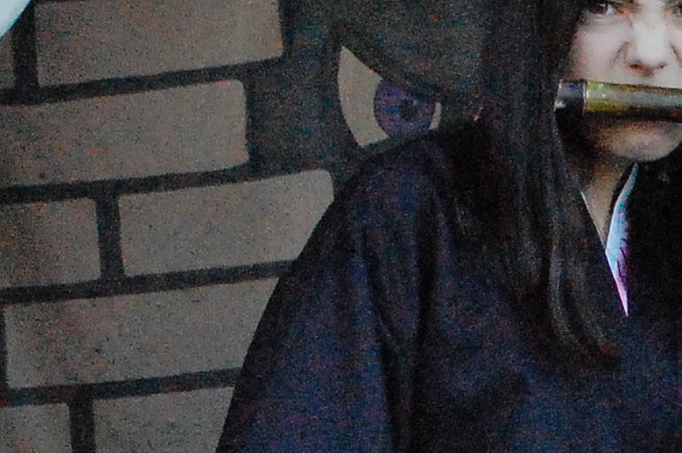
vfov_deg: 7.7
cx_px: 1085
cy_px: 404
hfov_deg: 11.0
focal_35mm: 178
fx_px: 3369
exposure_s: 1/1250
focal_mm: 26
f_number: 4.5
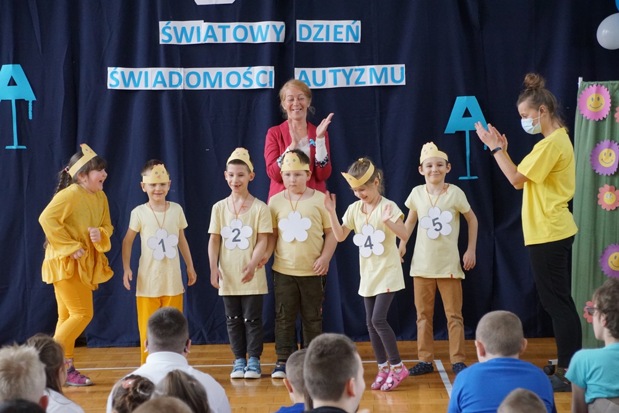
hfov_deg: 17.1
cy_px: 206
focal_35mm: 120
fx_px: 2063
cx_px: 310
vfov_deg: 11.4
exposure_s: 1/160
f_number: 5.6
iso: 2500
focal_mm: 80
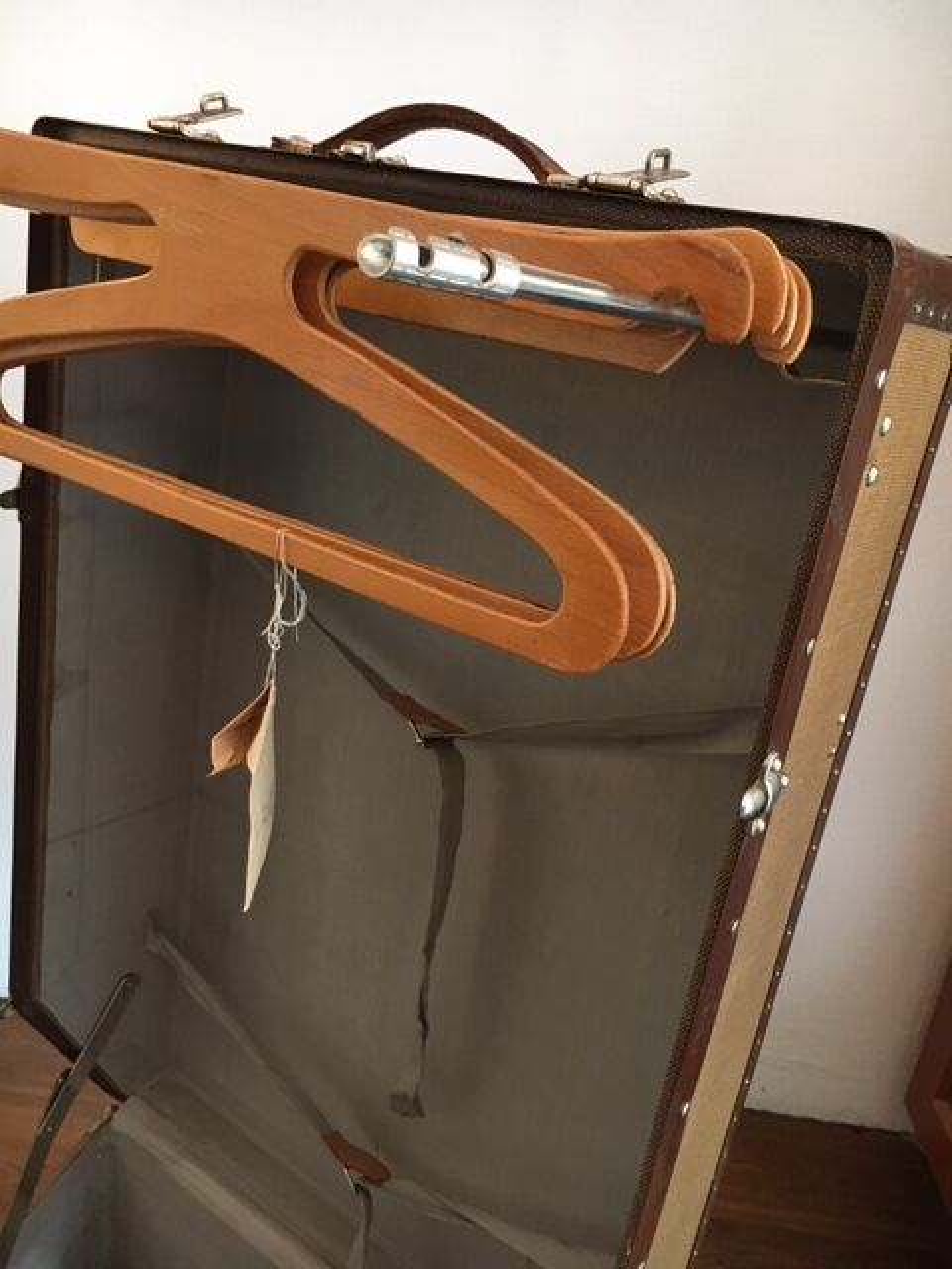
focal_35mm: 29
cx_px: 476
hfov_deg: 48.2
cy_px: 634
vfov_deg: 61.7
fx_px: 1063
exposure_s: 1/33
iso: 200
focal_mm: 4.15
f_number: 2.2
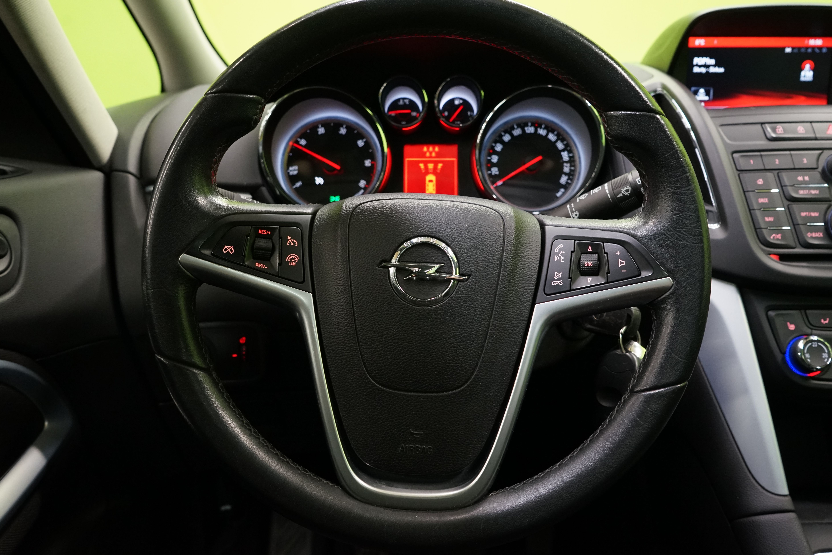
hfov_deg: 61.9
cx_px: 420
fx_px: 693
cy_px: 269
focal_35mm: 30
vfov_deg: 43.6
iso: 2500
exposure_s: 1/25
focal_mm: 29
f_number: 6.3
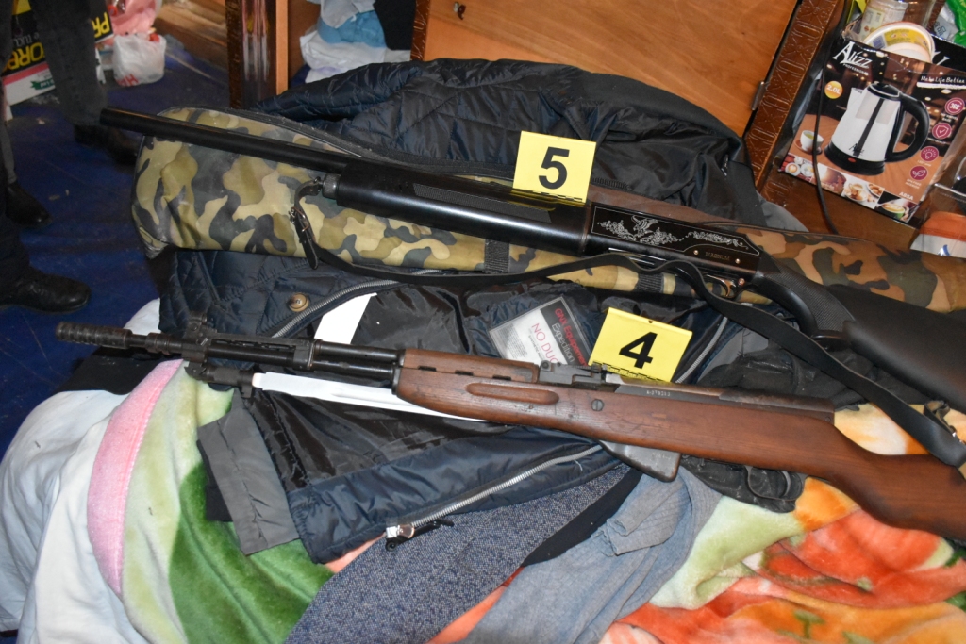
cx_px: 483
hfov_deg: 57.2
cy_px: 322
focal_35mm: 33
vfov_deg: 40.0
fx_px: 886
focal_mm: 22
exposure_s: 1/60
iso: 6400
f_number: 3.5
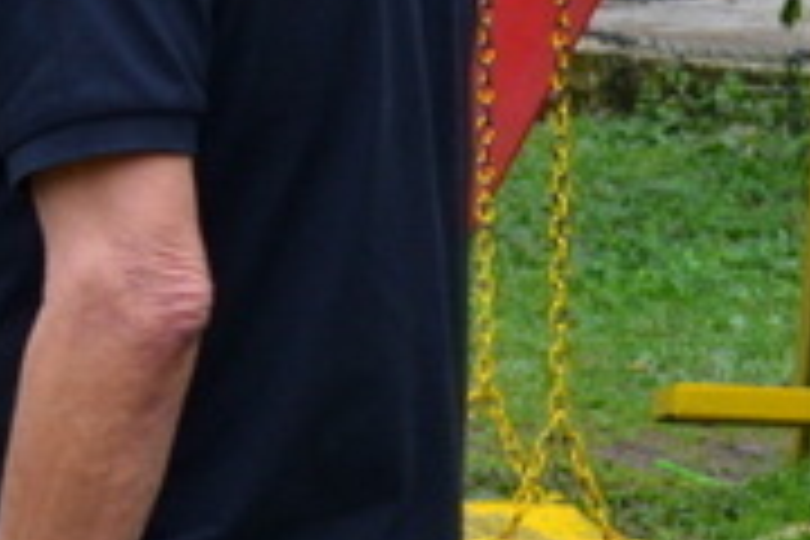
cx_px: -684
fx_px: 5692
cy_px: 122
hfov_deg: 7.9
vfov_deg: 5.4
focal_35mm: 253
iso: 140
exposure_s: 1/125
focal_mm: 38
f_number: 5.6
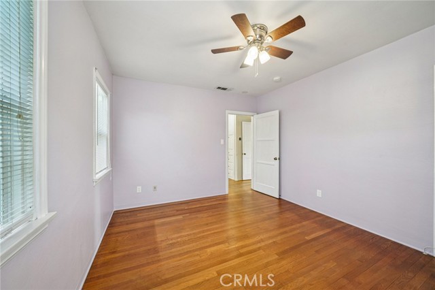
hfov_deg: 108.4
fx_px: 157
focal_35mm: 13
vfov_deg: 85.4
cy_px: 145
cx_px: 218
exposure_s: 1/10
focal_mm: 13
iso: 400
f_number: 8
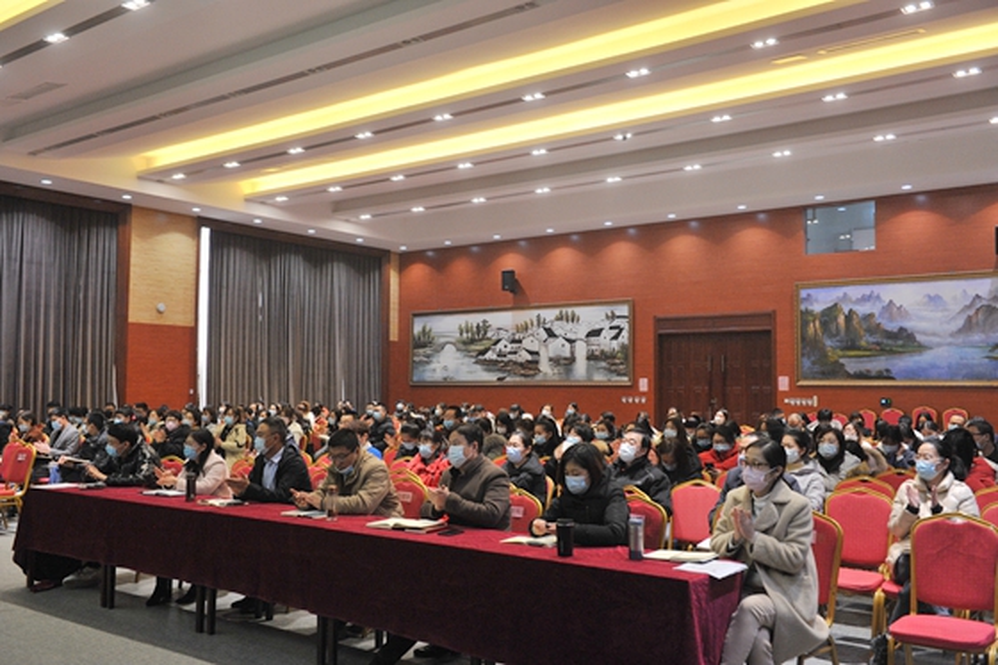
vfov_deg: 38.9
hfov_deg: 55.8
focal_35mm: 34
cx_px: 499
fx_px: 942
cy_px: 332
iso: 1600
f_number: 5
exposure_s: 1/100
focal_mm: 34
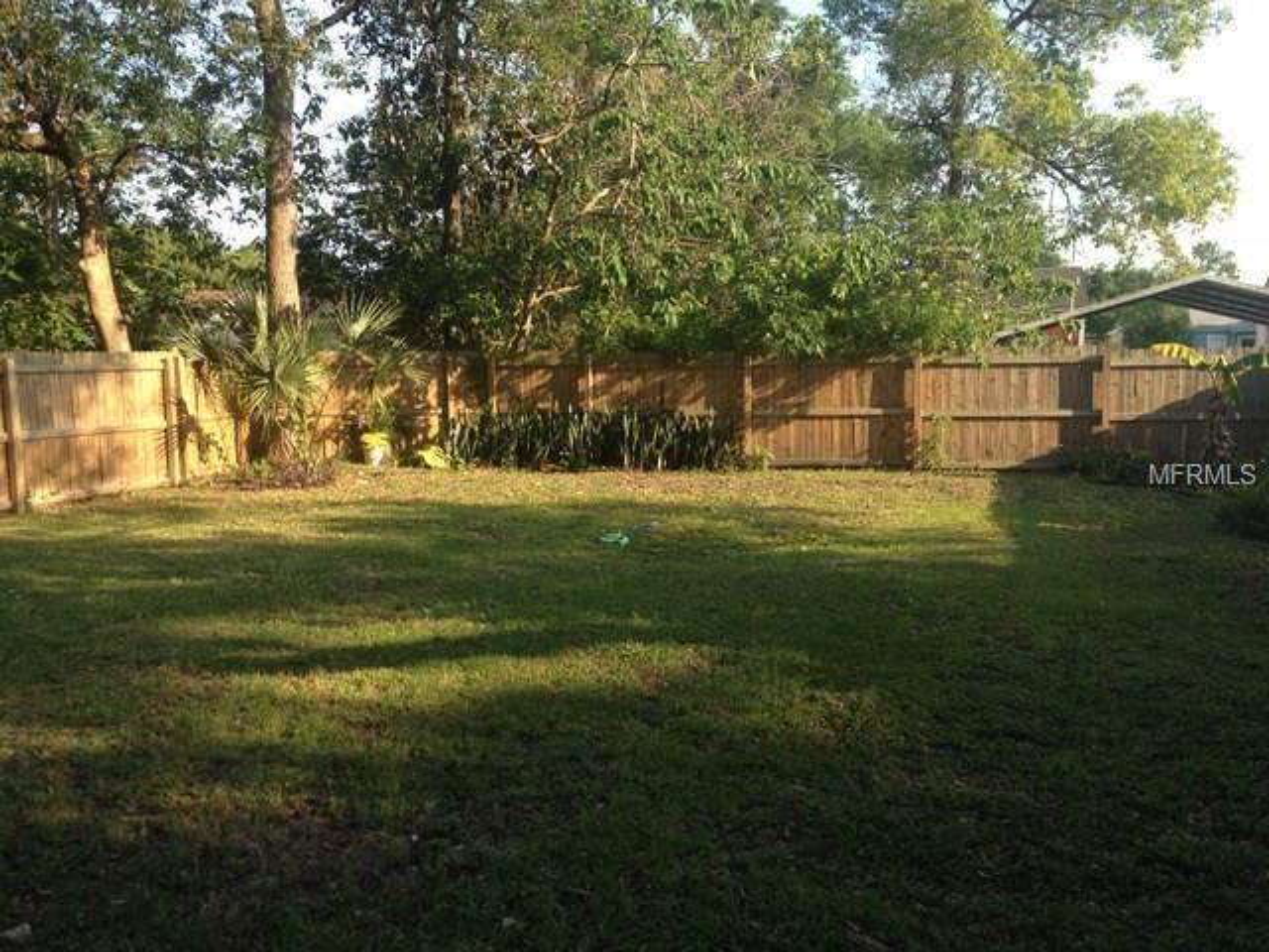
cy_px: 476
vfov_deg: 42.9
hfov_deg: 55.4
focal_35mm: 33
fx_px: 1210
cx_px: 634
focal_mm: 4.12
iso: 50
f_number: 2.4
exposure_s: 1/311
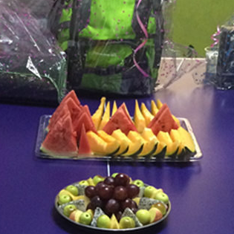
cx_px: 37
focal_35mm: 65
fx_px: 497
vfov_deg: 25.9
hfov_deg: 25.9
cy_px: 39
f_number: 2.2
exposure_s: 1/33
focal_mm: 4.15
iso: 320
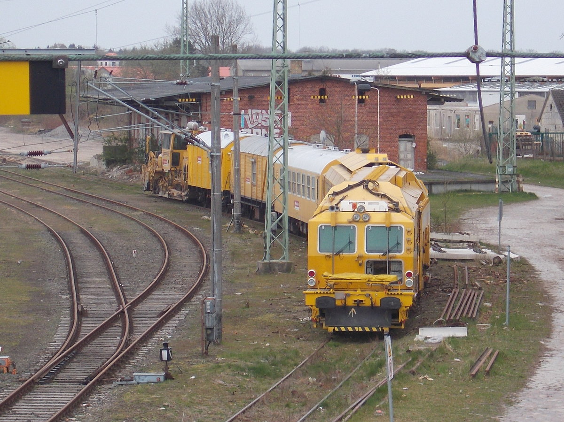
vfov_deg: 13.1
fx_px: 1840
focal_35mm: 113
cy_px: 211
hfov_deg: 17.4
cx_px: 282
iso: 80
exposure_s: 1/60
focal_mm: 20.1
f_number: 6
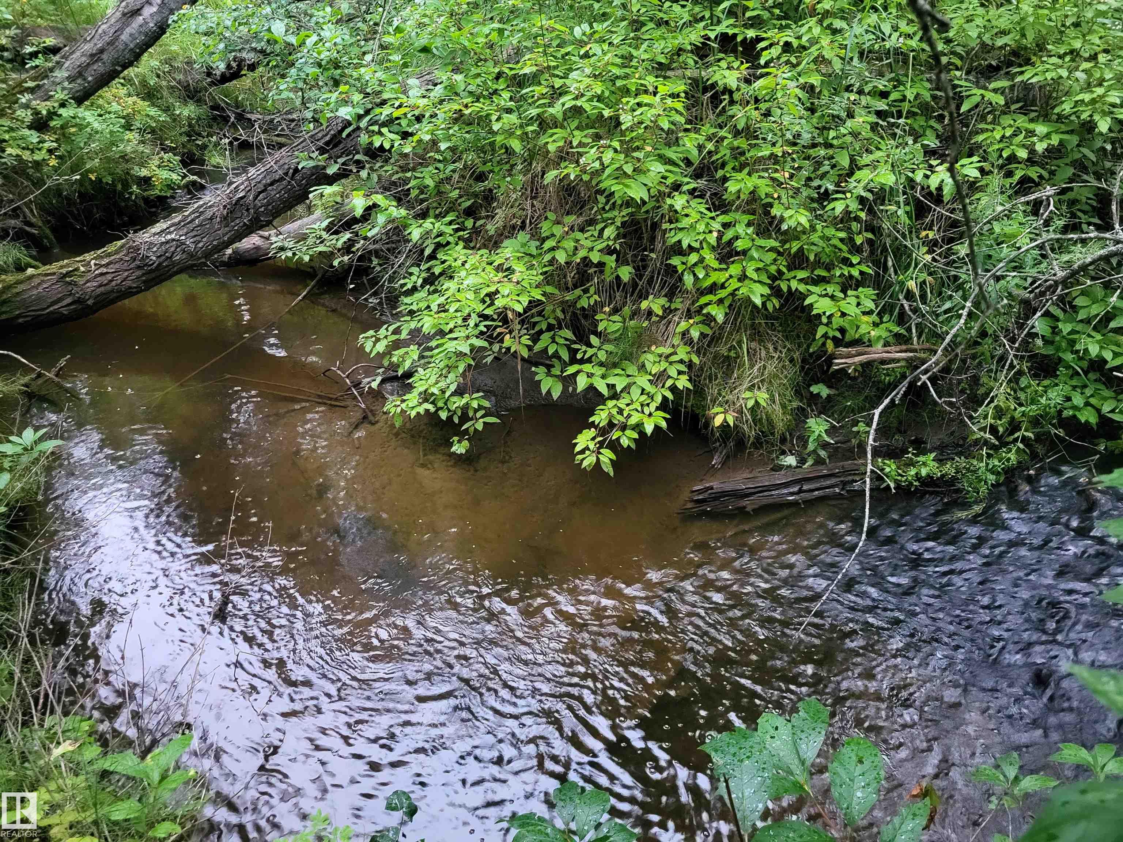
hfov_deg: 67.3
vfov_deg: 53.1
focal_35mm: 26
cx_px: 562
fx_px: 843
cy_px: 421
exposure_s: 1/24
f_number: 1.8
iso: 800
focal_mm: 5.4
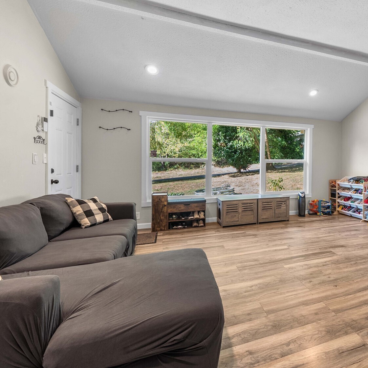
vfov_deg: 80.7
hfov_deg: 75.9
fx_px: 216
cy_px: 183
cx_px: 267
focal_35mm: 18
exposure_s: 1/5
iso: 1000
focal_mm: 14
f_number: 7.1
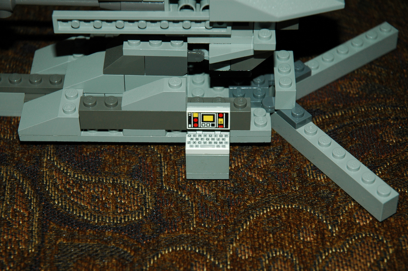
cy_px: 136
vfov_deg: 13.0
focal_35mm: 105
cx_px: 204
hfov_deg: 19.5
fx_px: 1189
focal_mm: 70
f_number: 7.1
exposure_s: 1/125
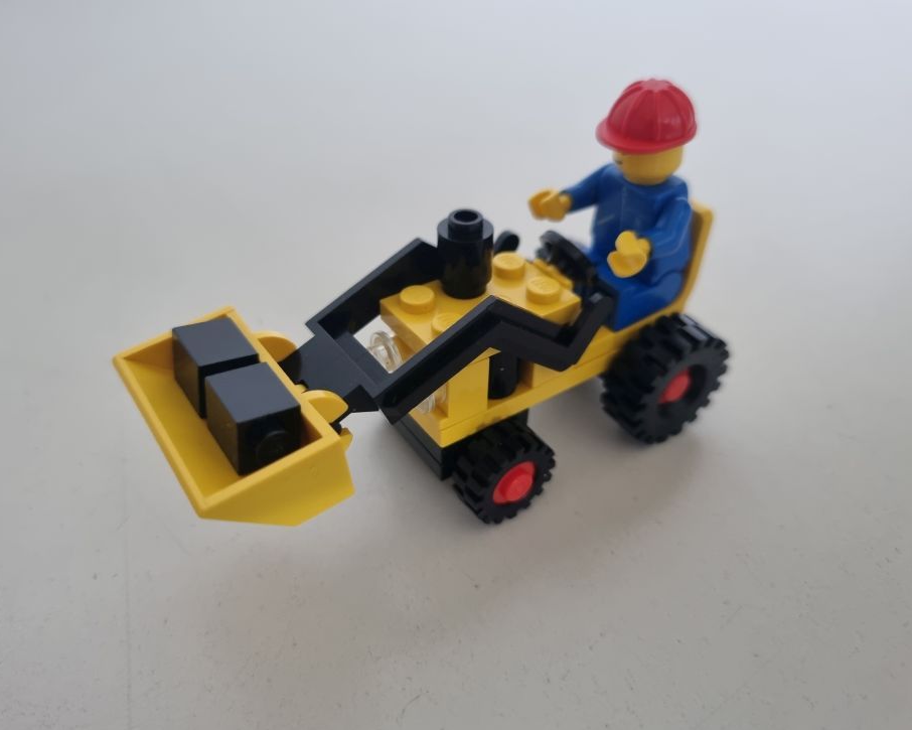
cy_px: 361
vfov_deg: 51.5
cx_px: 450
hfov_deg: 62.2
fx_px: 756
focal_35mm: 28
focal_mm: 5.4
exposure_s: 1/50
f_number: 1.8
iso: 320
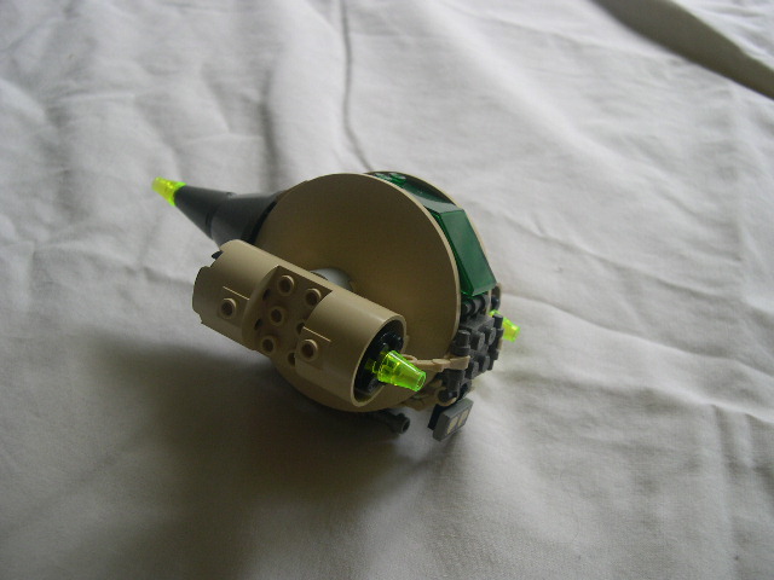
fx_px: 850
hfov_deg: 49.0
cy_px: 290
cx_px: 387
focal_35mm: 38
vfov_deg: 37.7
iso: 100
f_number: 2.8
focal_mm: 8
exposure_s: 1/32.8
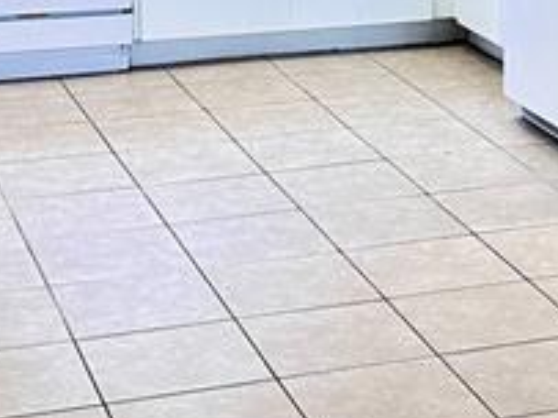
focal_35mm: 121
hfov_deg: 16.1
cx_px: 484
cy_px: -25
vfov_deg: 12.1
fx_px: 1949
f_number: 1.78
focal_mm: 6.86
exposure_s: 1/60
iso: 160
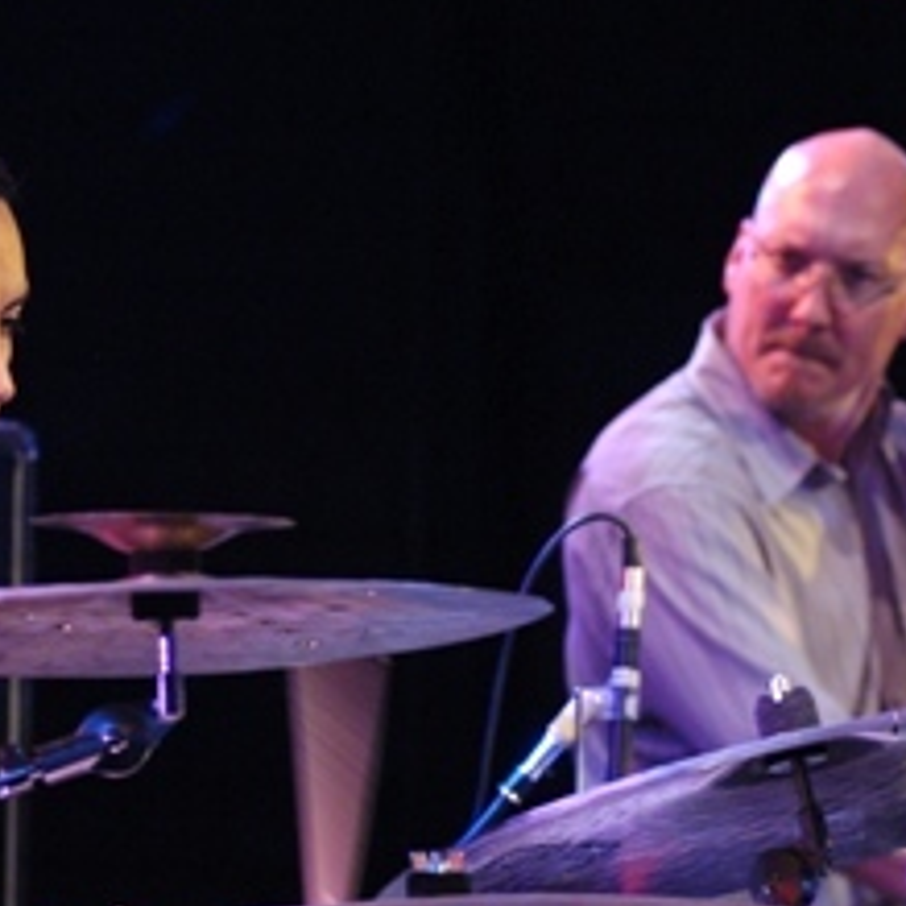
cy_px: 439
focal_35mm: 292
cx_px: 364
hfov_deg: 6.0
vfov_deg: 6.0
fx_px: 8646
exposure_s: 1/100
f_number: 4
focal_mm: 112
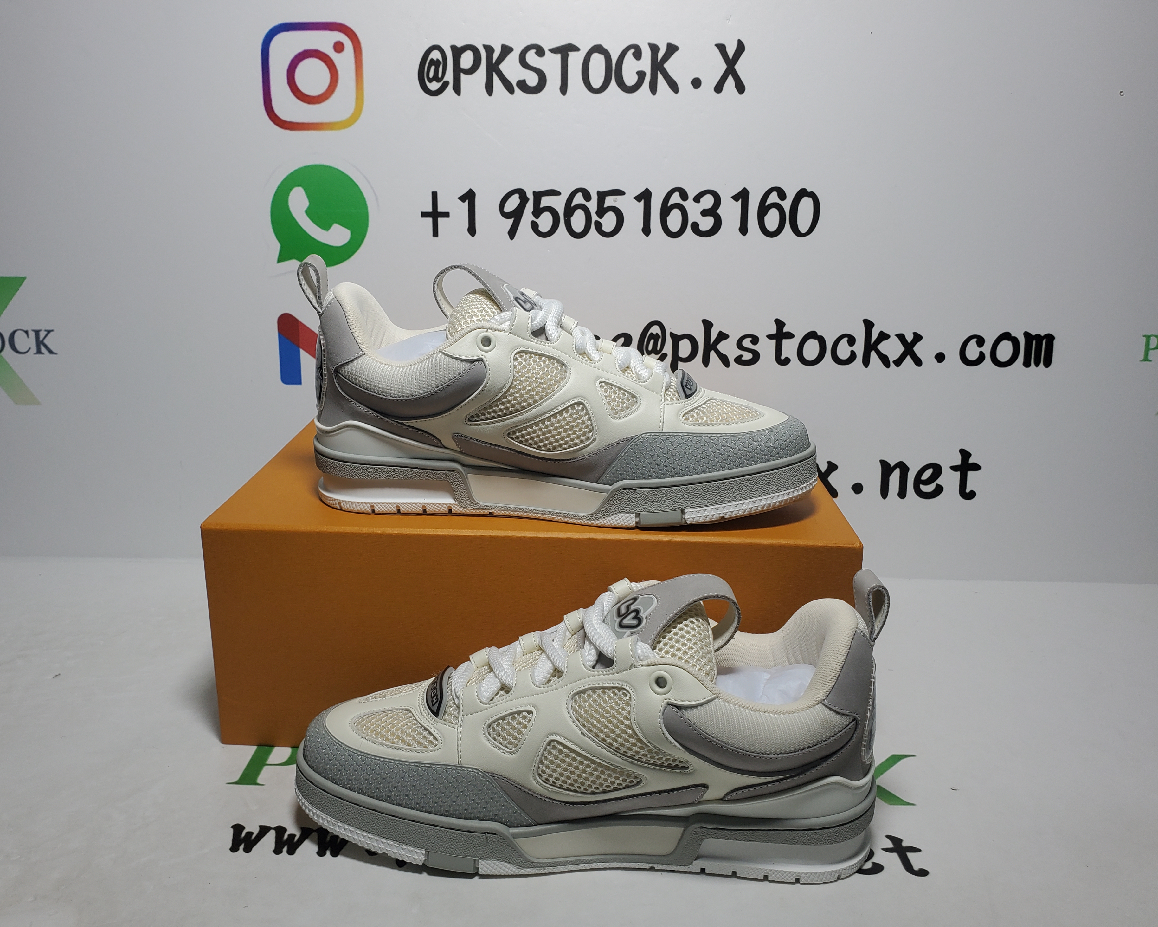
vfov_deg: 51.5
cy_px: 454
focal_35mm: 28
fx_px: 960
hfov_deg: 62.2
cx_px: 563
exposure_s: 1/366
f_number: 2.4
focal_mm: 4.3
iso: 50
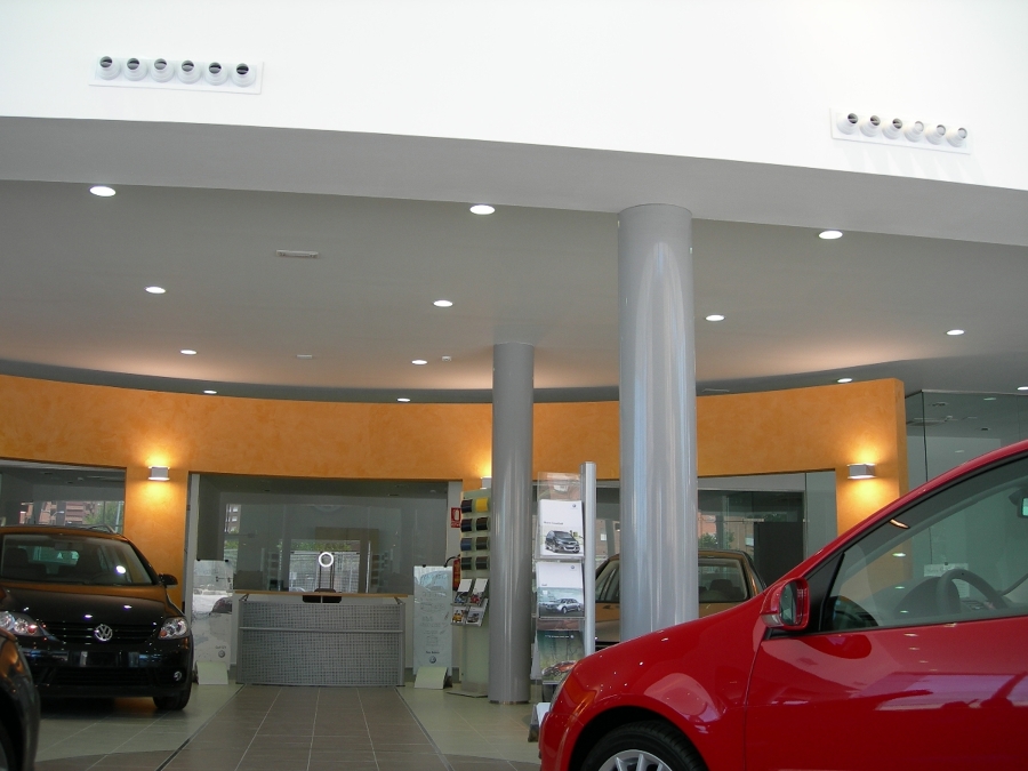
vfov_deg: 37.7
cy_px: 386
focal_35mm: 38
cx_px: 514
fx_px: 1128
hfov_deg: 49.0
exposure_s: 1/99.1
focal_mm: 7.8
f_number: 2.8
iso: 50
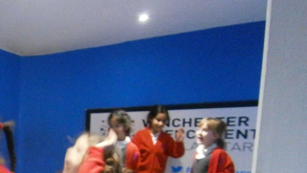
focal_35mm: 59
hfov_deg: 32.7
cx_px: 4
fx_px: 480
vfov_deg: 19.3
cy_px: 206
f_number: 2.8
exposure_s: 1/25
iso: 800
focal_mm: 4.7
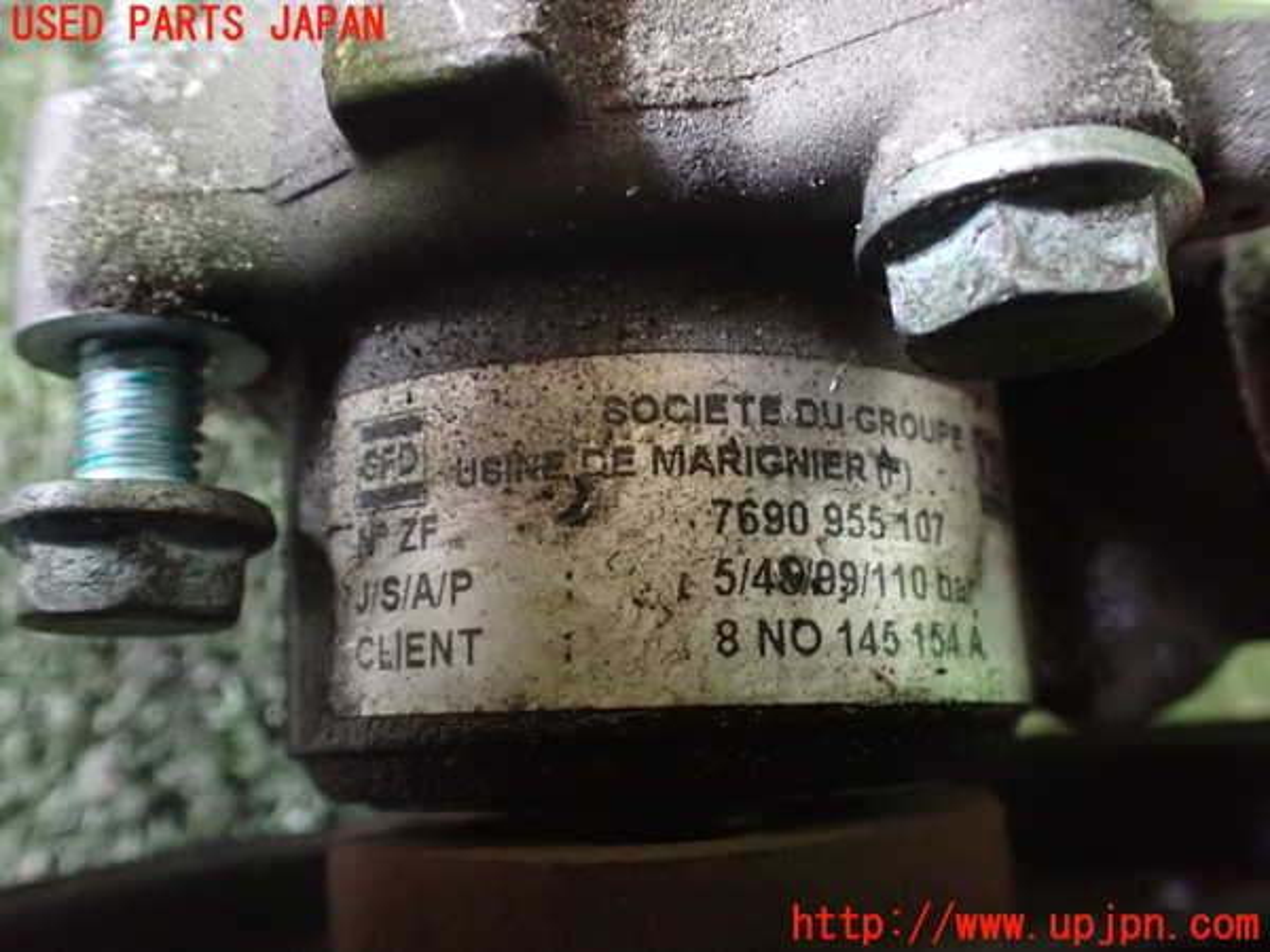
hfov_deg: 60.0
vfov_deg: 46.8
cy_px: 476
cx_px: 635
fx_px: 1101
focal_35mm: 30
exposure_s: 1/30
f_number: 2.3
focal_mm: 5.4
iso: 1250
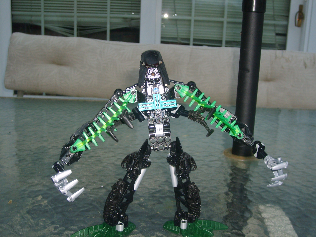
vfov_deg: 33.6
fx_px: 393
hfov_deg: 43.9
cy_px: 118
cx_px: 158
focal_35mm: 43
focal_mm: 7.2
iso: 100
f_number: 3
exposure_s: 1/45
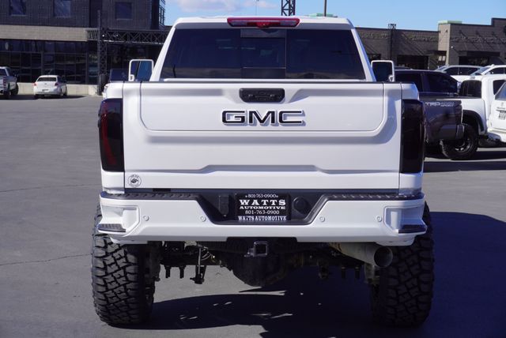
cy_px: 169
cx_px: 253
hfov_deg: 31.2
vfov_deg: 21.1
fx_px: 907
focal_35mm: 64
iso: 100
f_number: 11
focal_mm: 43
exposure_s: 1/200
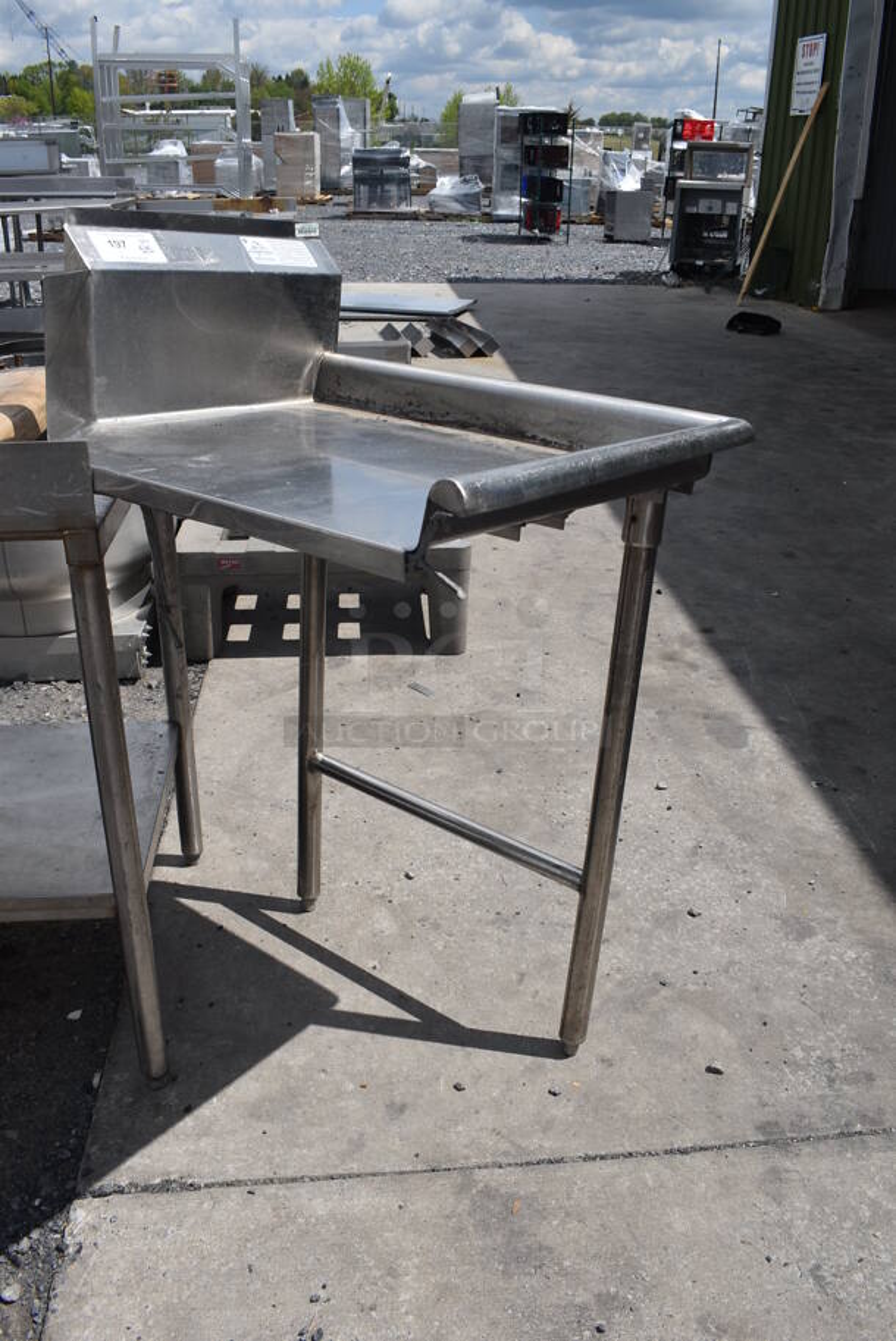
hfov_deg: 43.7
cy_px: 670
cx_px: 448
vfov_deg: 61.9
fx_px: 1118
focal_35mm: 30
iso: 200
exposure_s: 1/800
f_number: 9
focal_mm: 20
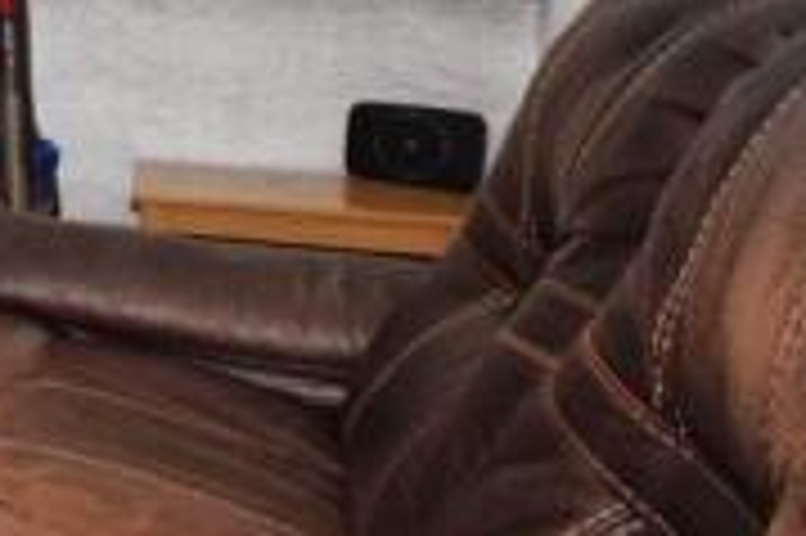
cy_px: -29
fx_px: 1230
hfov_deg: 22.8
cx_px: -601
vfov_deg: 23.3
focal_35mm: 55
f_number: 11
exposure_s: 1/60
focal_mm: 10
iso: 1000
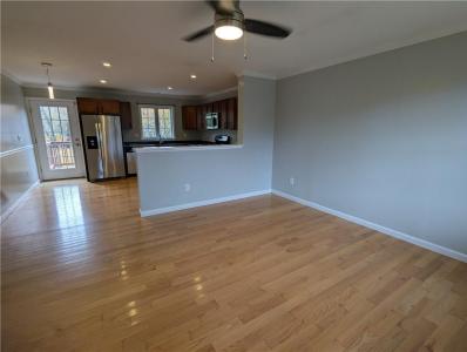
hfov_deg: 94.4
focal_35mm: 16
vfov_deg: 78.3
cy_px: 176
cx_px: 234
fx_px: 216
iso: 44
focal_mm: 2.35
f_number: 2.2
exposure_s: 1/60
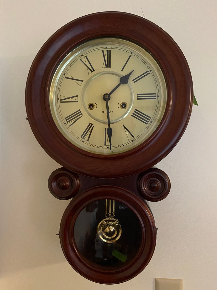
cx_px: 108
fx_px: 217
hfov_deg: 53.1
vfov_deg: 67.3
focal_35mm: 26
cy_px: 145
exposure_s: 1/30
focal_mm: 4.25
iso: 800
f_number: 1.8
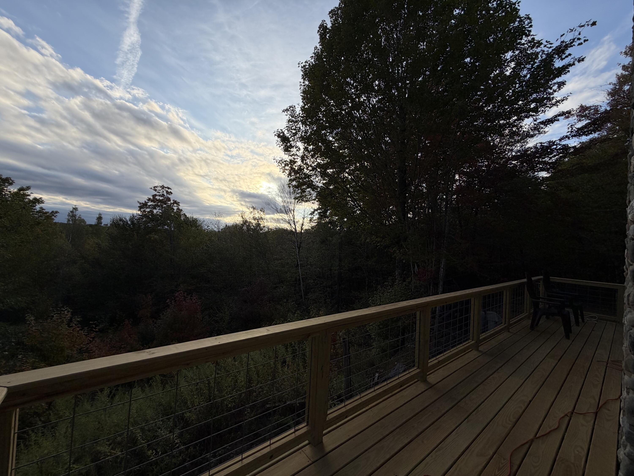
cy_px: 238
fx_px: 256
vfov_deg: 85.7
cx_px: 317
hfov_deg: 102.1
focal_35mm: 14
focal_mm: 2.22
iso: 25
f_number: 2.2
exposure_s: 1/1285
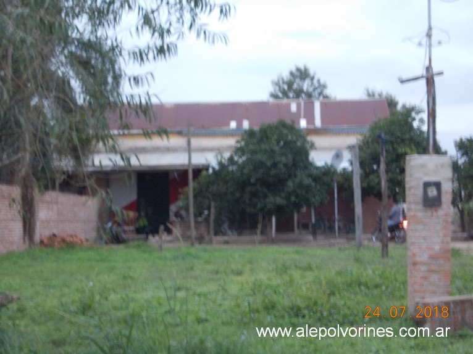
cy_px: 177
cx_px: 236
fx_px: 1311
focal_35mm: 96
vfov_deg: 15.4
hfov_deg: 20.4
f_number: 5.3
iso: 200
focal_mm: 13.6
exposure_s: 1/8
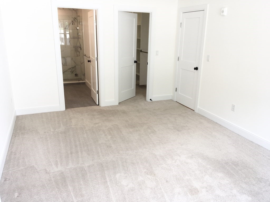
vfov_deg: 48.2
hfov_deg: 61.7
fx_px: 226
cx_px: 135
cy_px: 101
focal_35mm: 29
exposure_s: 1/41
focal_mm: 4.15
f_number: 2.2
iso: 25
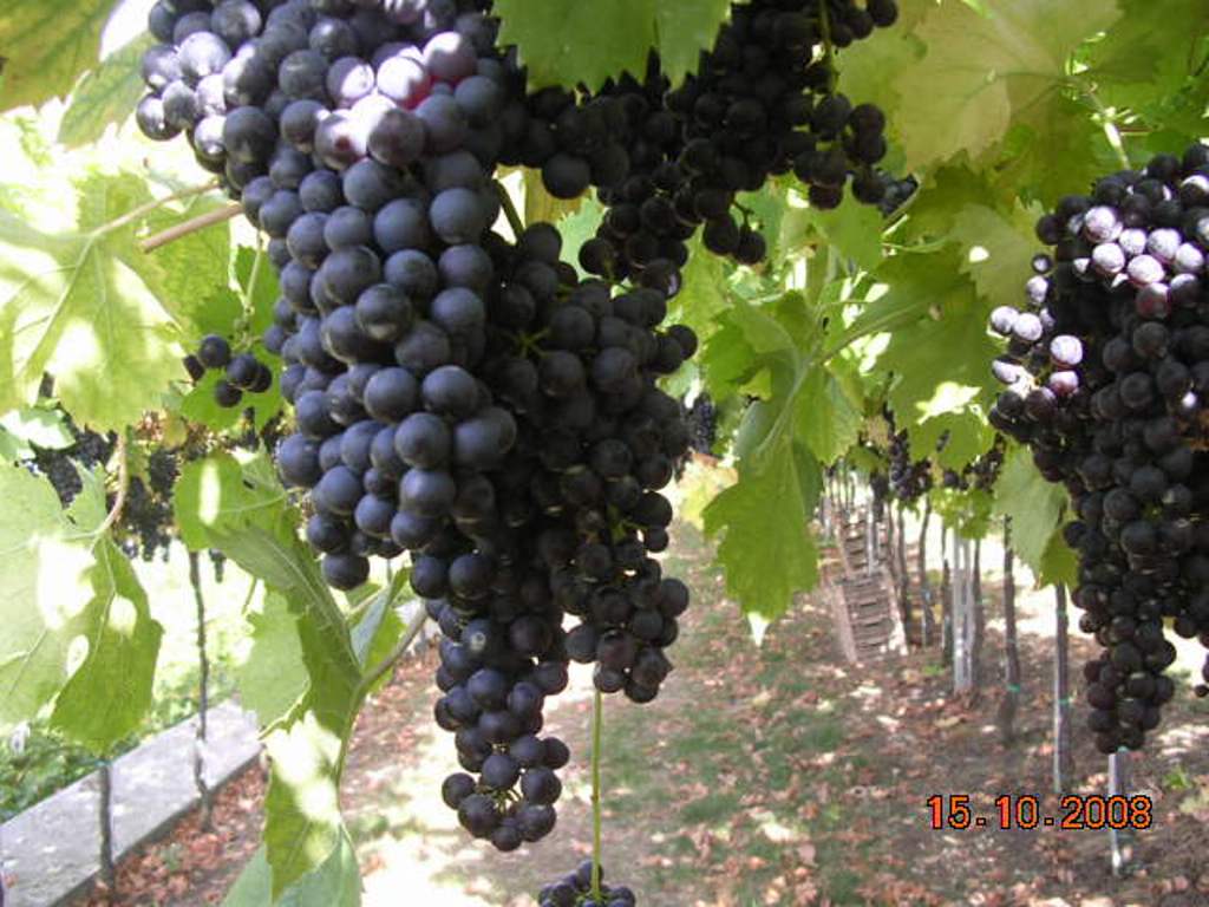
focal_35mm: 38
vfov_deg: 37.7
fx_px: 1327
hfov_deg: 49.0
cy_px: 454
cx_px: 604
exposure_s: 1/58.4
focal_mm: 5.8
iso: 100
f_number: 2.8
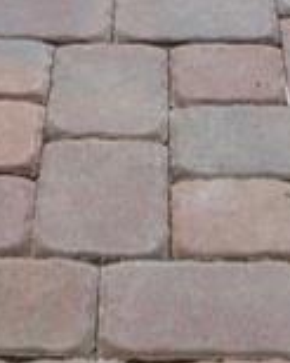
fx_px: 1568
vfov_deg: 9.8
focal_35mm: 146
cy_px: -750
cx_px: 174
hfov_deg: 10.6
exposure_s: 1/4
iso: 100
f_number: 9
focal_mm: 10
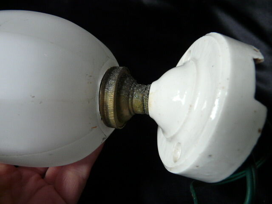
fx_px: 220
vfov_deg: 49.7
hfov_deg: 63.4
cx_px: 136
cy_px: 102
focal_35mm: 28
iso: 200
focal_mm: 4.6
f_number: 2.8
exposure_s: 1/13
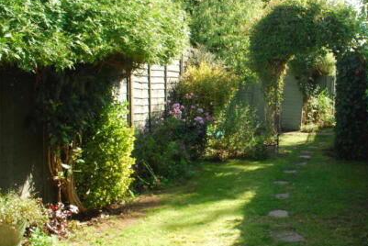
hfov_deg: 42.3
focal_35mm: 44
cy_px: 101
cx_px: 299
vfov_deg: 30.5
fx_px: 450
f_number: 8
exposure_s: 1/250
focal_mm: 18
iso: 800
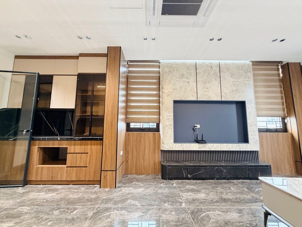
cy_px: 114
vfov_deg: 85.7
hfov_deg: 102.1
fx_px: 122
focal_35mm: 14
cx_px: 151
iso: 320
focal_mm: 2.22
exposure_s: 1/60
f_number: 2.2
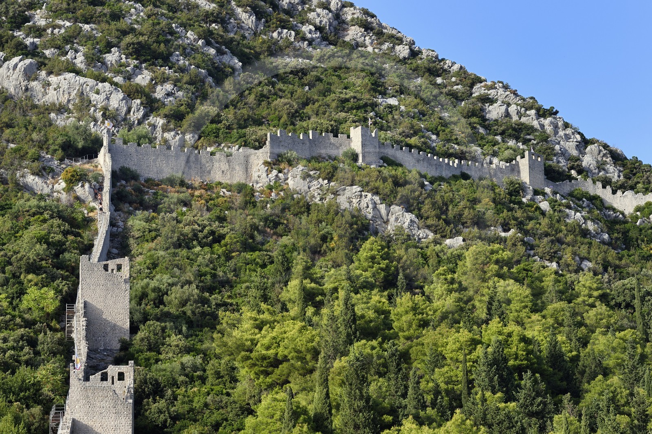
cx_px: 326
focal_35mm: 120
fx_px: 2172
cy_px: 217
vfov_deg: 11.4
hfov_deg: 17.1
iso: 200
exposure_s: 1/160
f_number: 11
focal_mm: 120
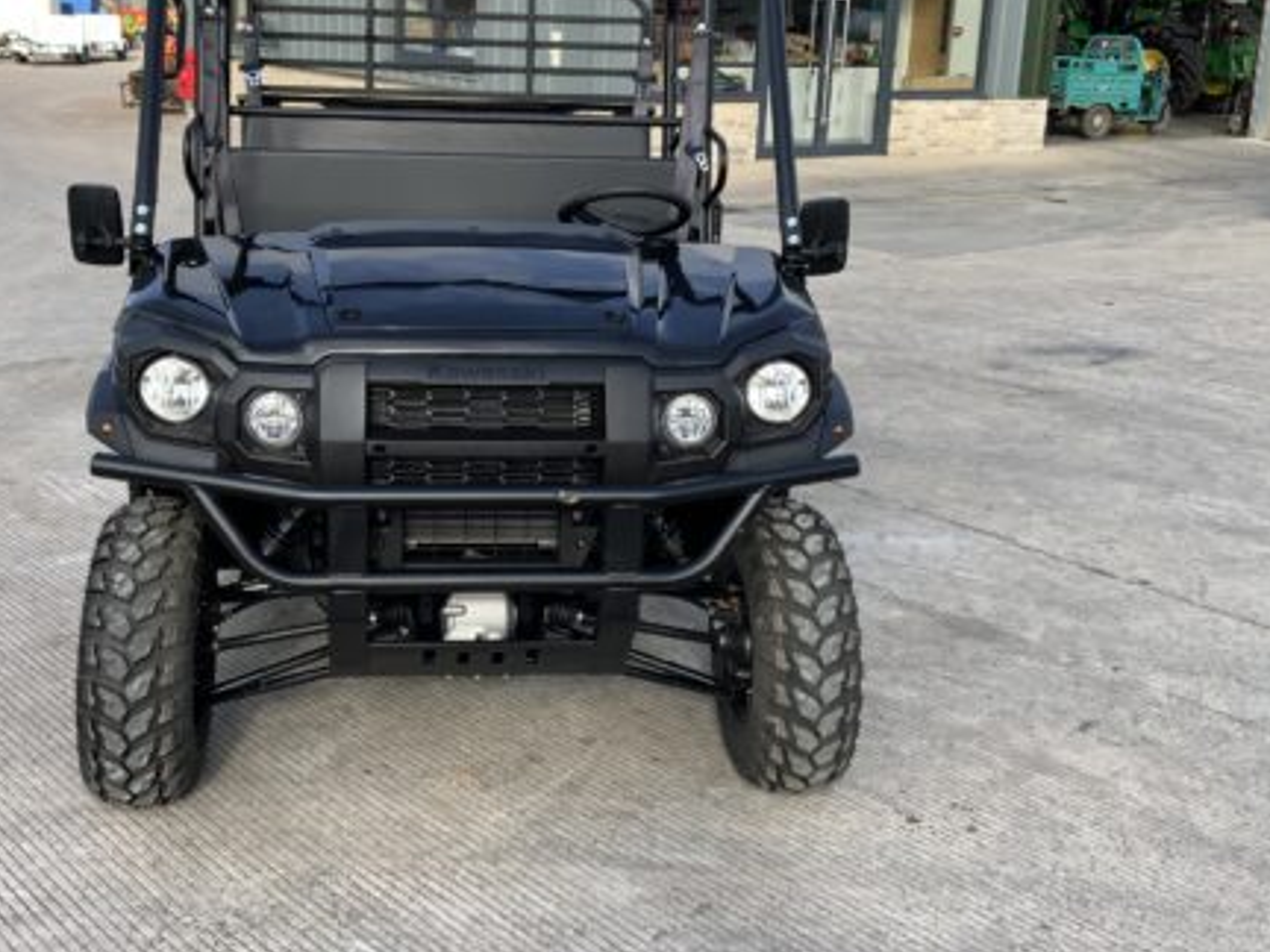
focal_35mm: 43
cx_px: 550
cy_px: 344
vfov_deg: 33.4
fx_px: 1578
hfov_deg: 43.8
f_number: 1.8
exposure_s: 1/719
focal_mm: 3
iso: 16
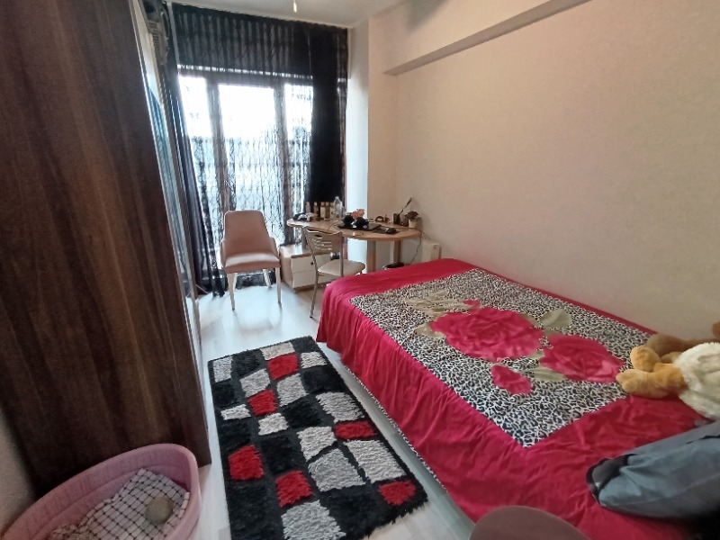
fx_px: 333
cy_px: 270
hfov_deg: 94.5
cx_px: 360
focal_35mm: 16
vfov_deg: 78.1
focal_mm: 1.65
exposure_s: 1/33.3
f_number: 2.2
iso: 400
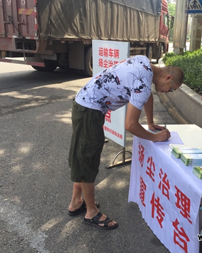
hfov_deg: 38.4
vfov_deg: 47.9
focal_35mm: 38
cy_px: 127
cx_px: 144
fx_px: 284
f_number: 2.2
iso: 32
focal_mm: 4.15
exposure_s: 1/659
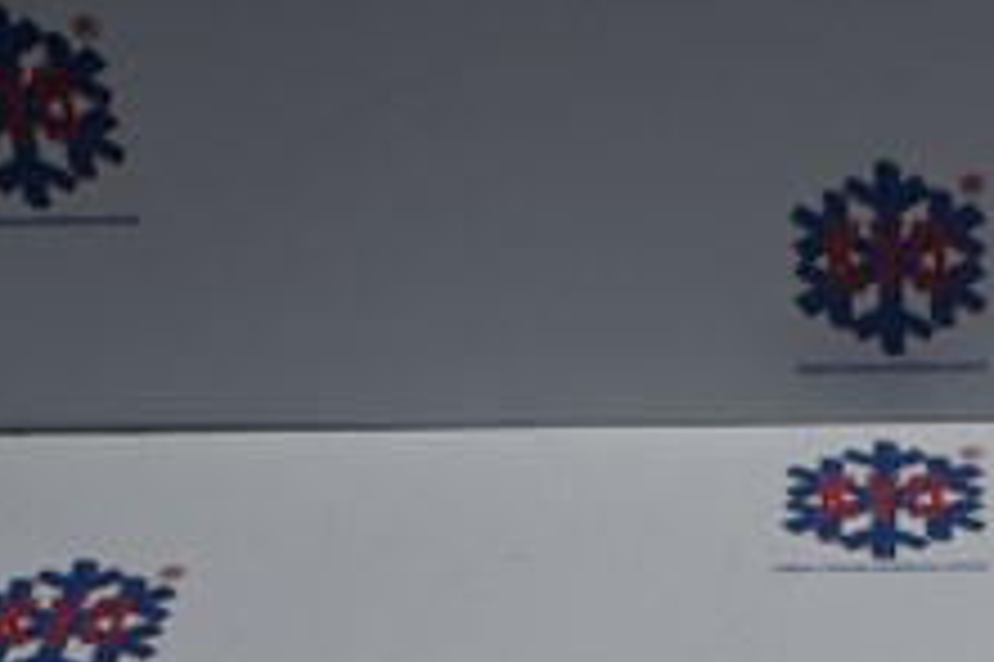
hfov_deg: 18.9
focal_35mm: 106
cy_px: 824
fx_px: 2925
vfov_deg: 12.5
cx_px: 913
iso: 400
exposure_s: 1/160
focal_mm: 26
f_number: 4.5
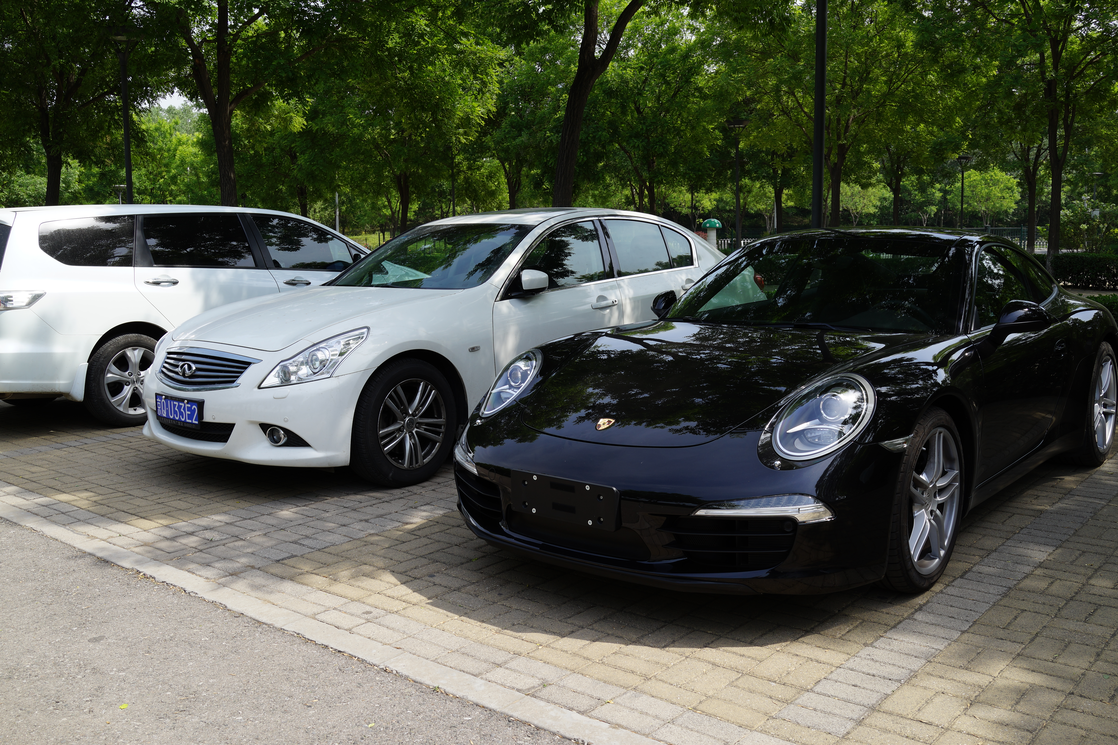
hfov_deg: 54.4
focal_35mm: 35
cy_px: 372
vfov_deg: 37.9
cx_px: 559
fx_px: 1087
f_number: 11
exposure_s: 1/80
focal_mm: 35
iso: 100
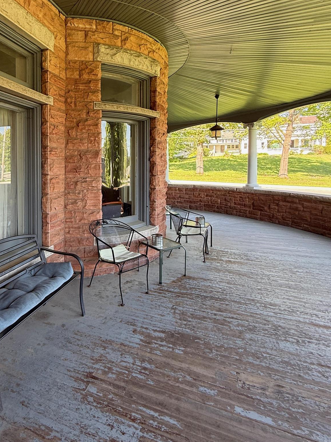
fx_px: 268
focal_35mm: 21
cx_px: 91
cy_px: 178
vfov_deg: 78.1
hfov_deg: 60.6
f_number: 2.2
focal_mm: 2.22
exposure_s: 1/99
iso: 80
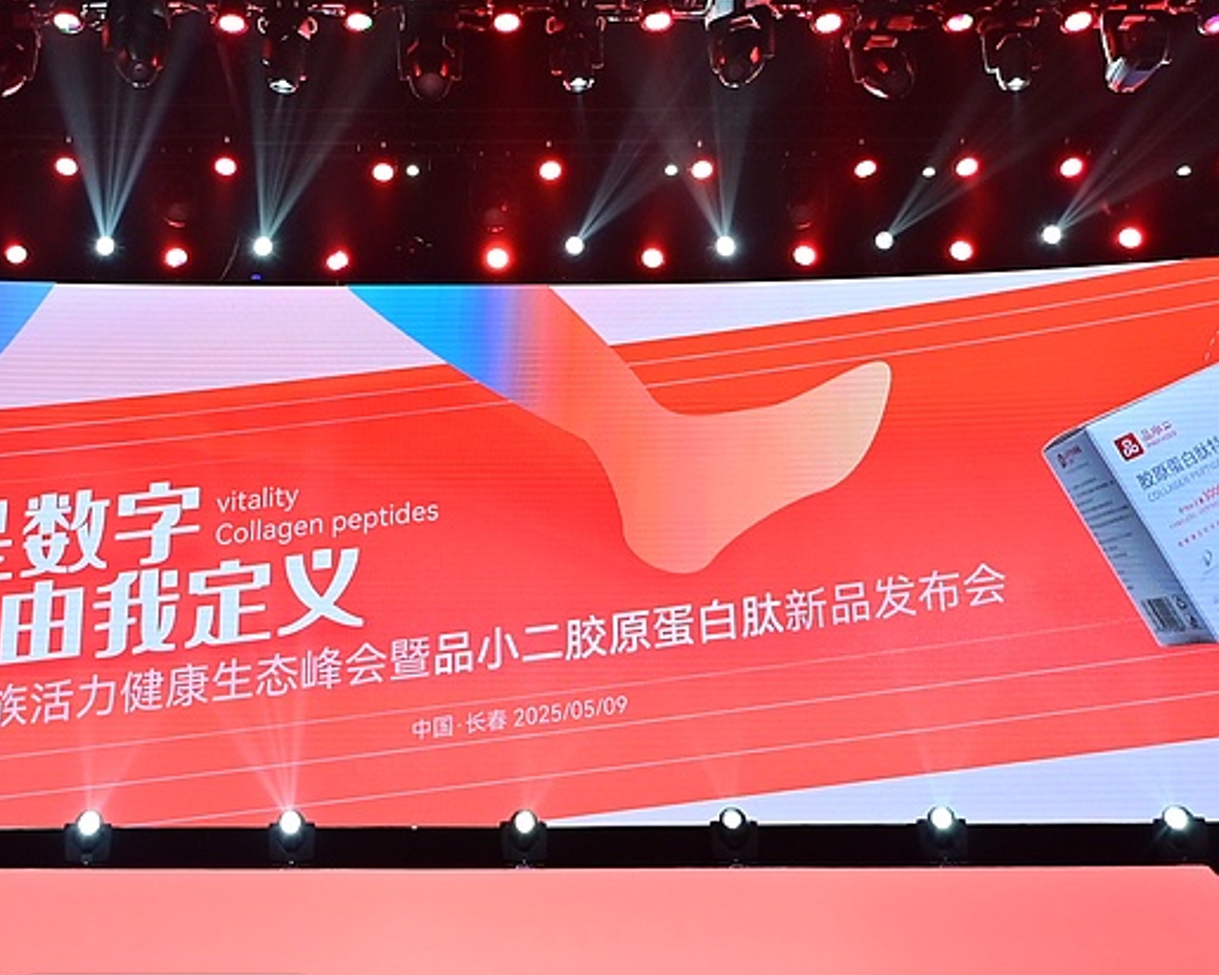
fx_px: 1515
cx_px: 438
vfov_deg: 35.6
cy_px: 441
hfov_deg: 43.4
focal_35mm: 42
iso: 320
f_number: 3.5
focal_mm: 12
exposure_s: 1/161
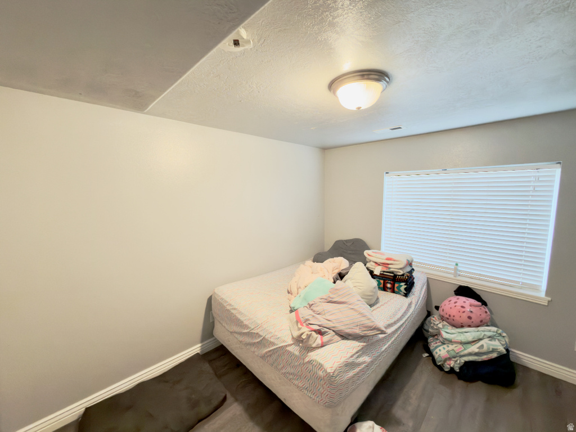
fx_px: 233
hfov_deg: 102.1
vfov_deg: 85.7
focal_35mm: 14
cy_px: 216
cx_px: 288
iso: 320
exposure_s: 1/24
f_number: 2.2
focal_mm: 2.22
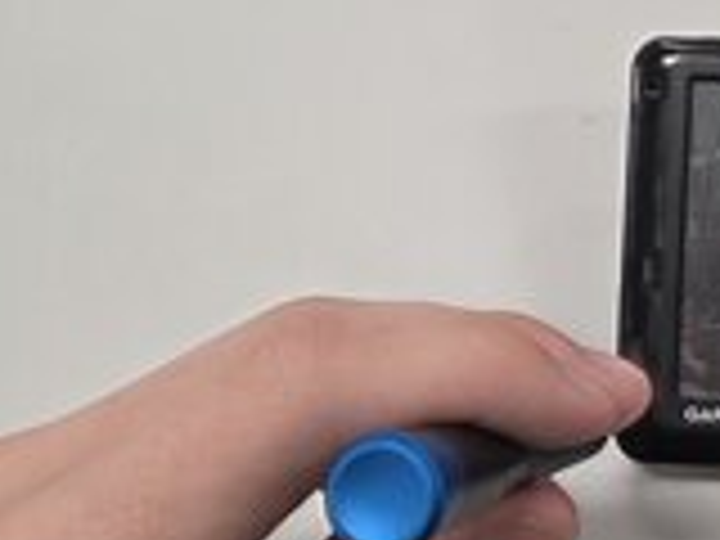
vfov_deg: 17.3
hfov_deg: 22.0
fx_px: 1768
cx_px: 752
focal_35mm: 85
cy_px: 166
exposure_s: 1/120
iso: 160
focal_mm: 5.4
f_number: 1.8
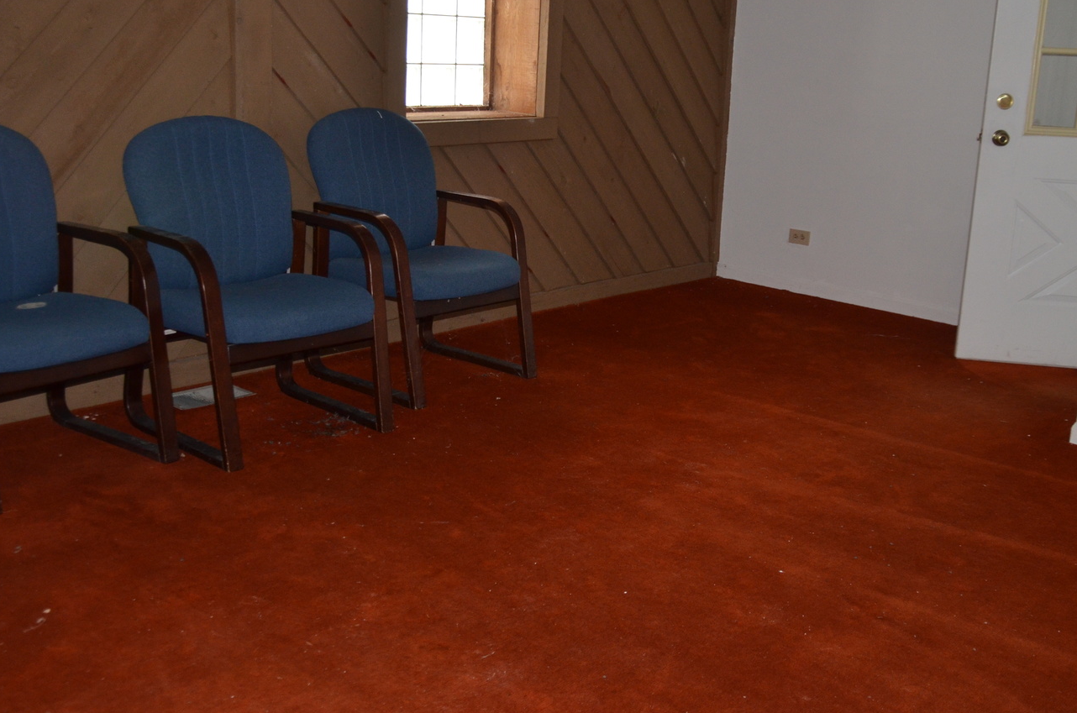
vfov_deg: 31.8
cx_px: 540
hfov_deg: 46.5
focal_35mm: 42
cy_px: 349
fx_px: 1254
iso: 800
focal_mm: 22
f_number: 3.8
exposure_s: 1/60
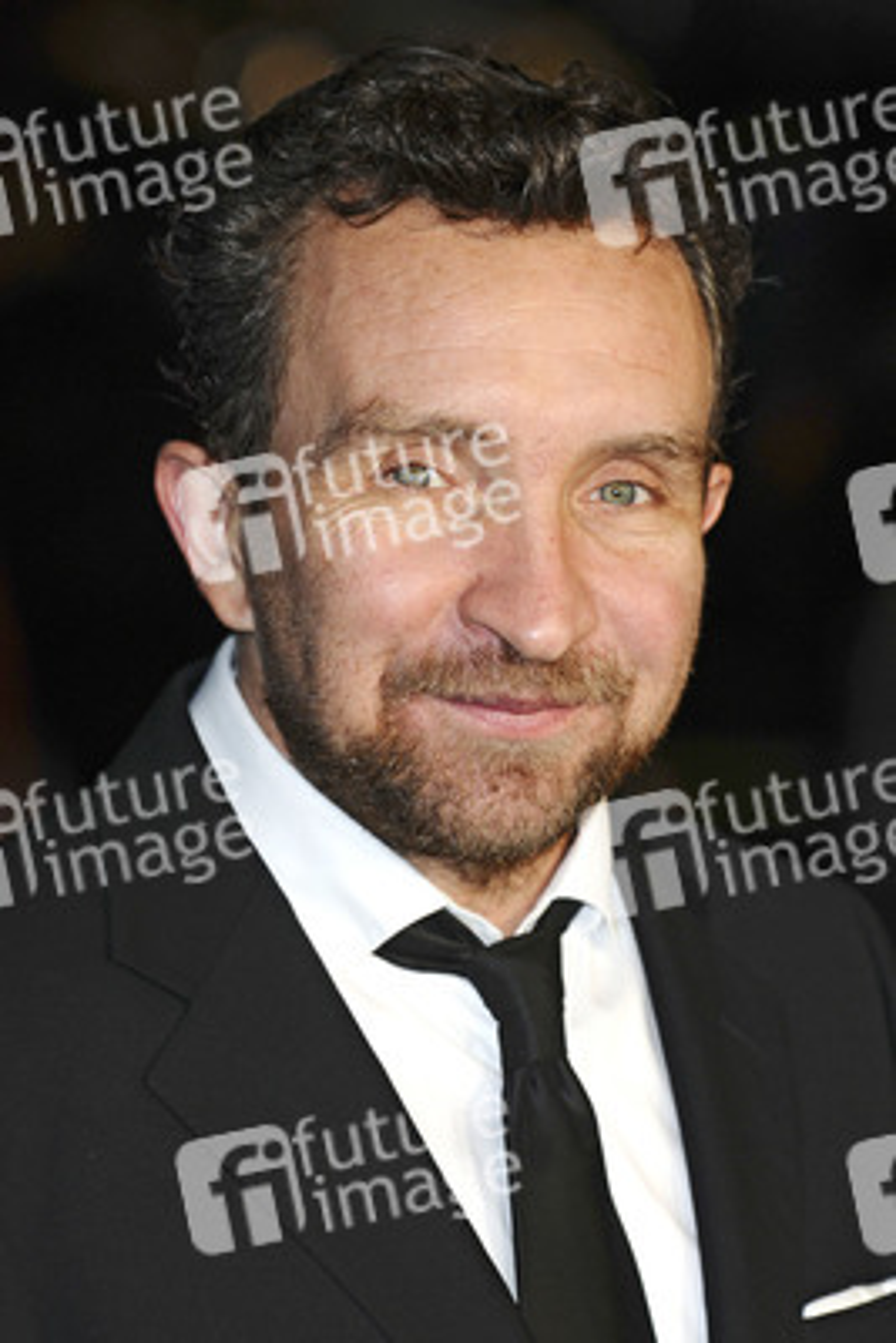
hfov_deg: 5.2
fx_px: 9791
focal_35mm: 262
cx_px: 448
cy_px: 672
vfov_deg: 7.8
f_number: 4
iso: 320
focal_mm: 175
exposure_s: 1/200
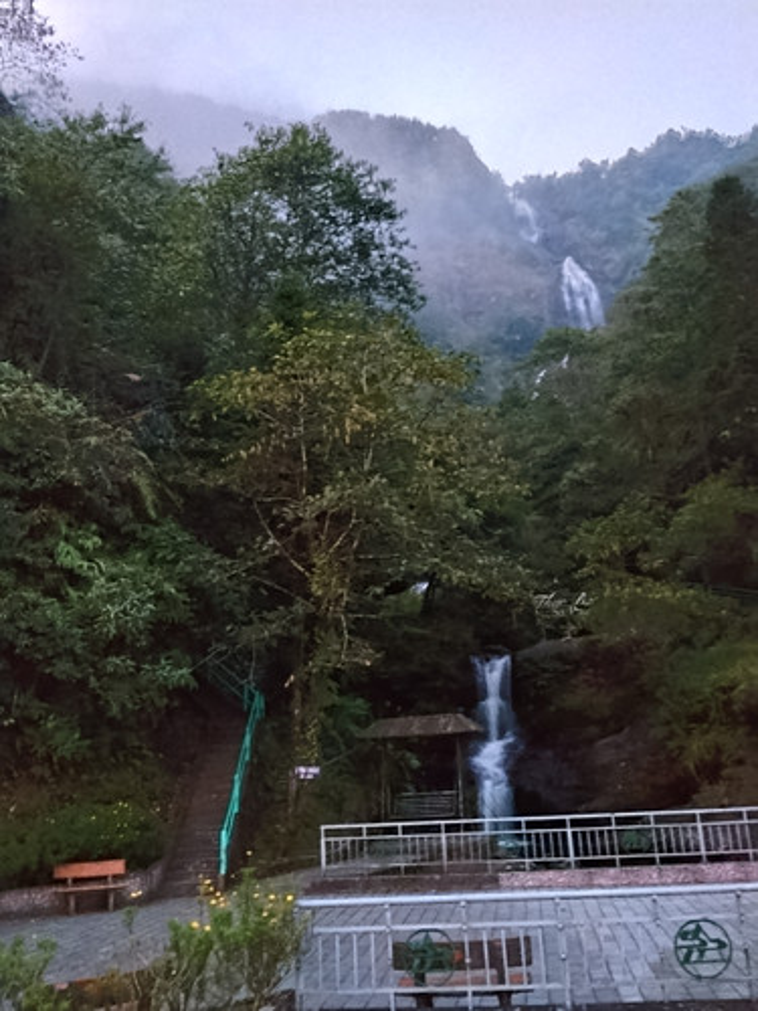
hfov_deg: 48.2
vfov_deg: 61.7
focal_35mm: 29
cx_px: 379
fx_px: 847
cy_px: 506
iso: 3200
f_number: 1.8
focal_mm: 4.22
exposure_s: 1/14.3
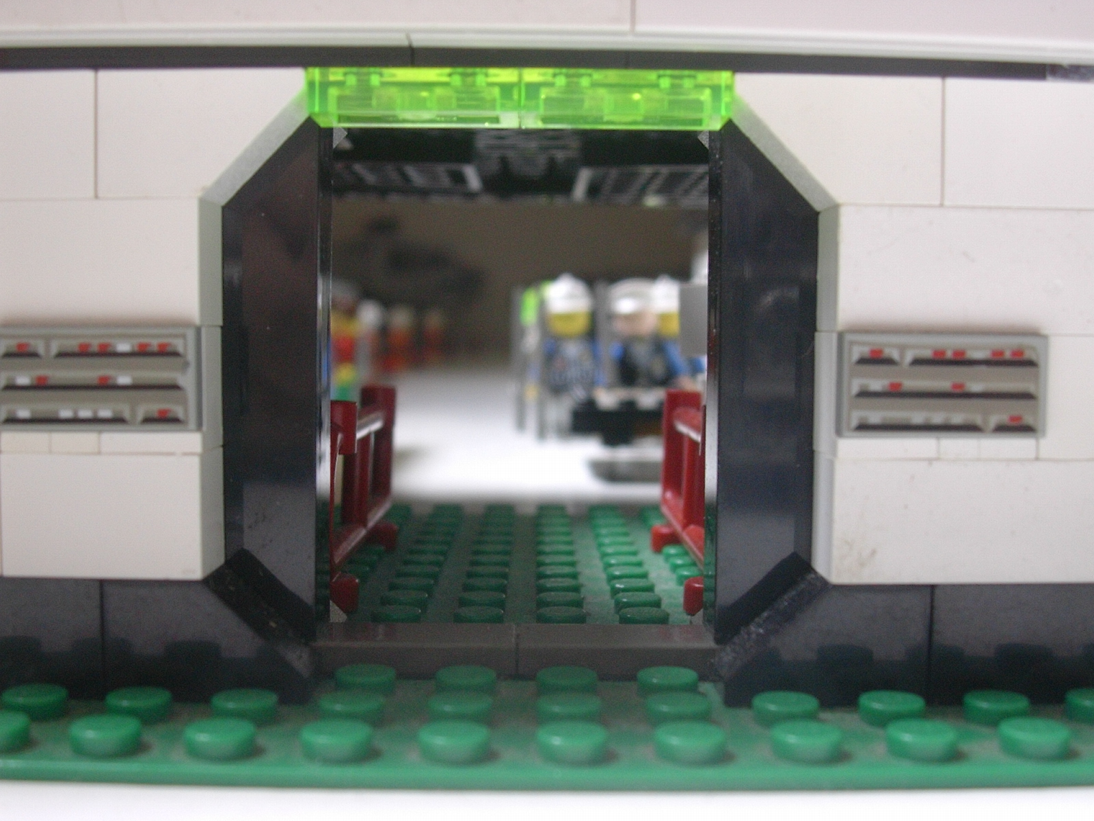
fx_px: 1422
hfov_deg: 42.1
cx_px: 547
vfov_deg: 32.2
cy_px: 410
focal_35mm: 45
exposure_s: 1/30.2
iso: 70
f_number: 2.9
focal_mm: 6.7
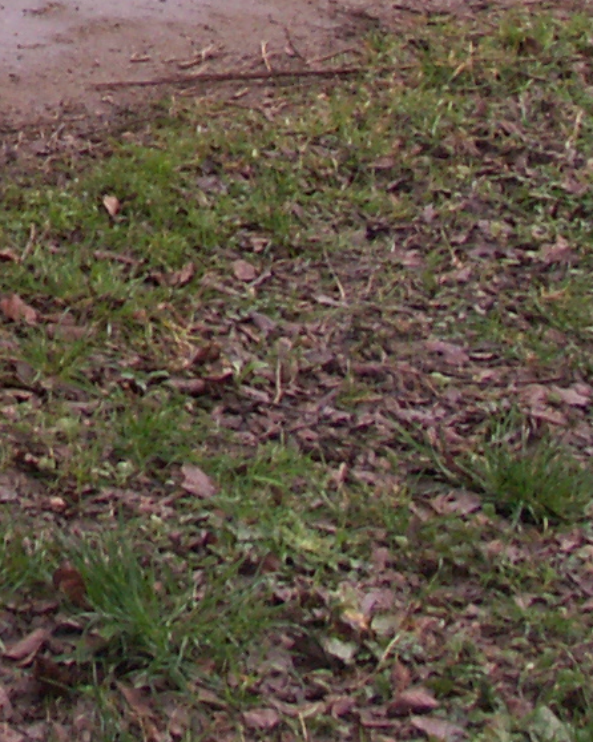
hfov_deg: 9.2
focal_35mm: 160
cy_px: -449
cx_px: -516
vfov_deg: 11.4
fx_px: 3512
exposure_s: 1/100
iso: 64
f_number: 3.5
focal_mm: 7.21
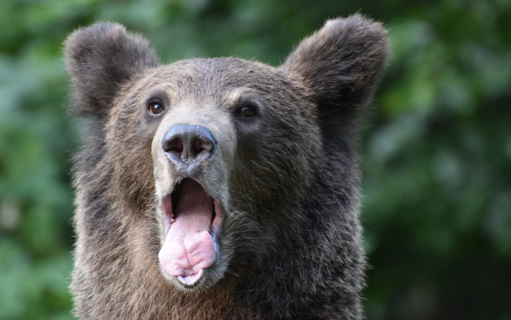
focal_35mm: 460
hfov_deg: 4.6
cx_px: 256
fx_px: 6407
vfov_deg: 2.9
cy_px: 151
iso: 800
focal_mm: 300
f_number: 5.6
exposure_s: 1/160
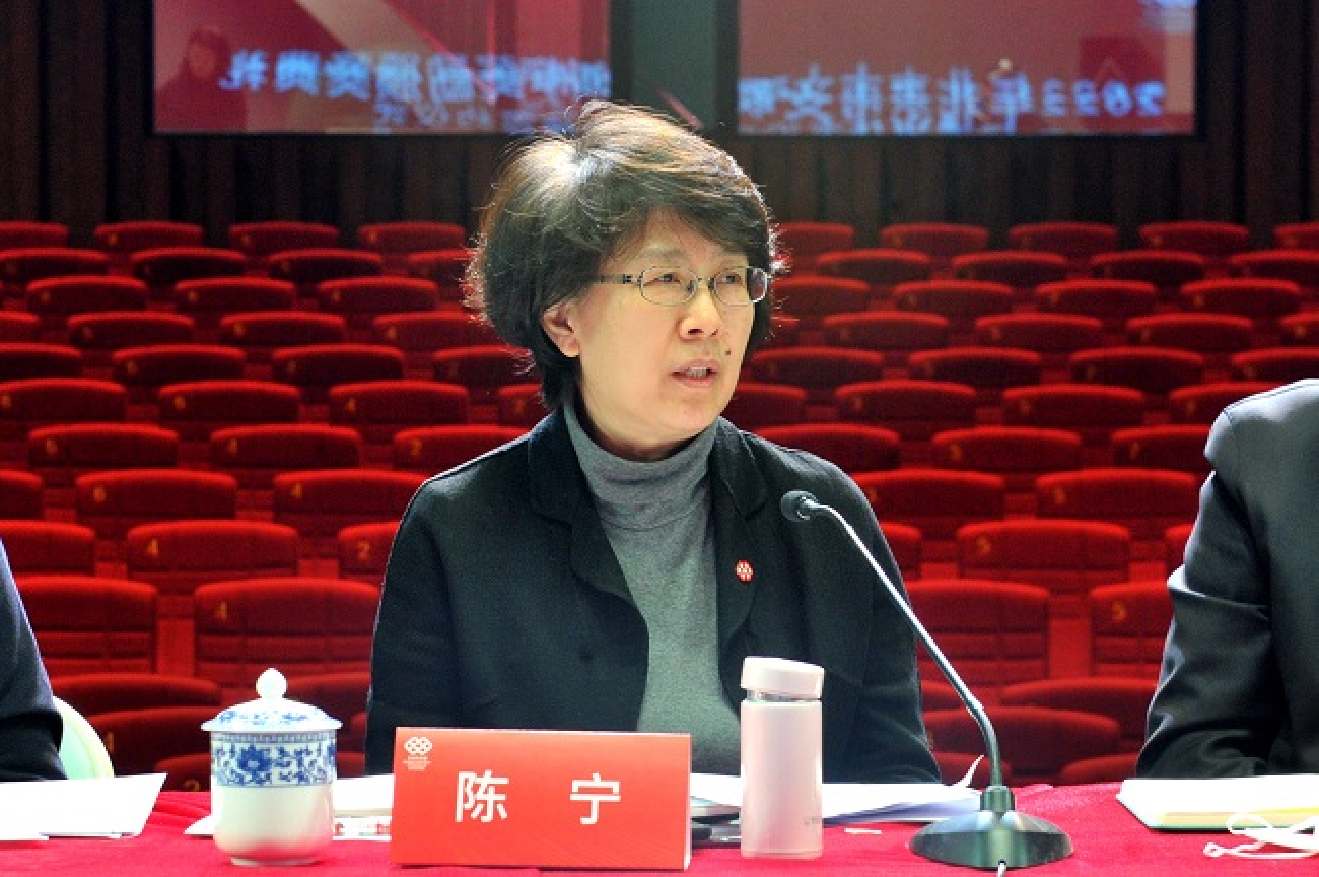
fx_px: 2562
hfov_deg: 28.9
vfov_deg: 19.4
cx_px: 660
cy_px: 438
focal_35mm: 70
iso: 2500
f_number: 8
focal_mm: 70
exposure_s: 1/100
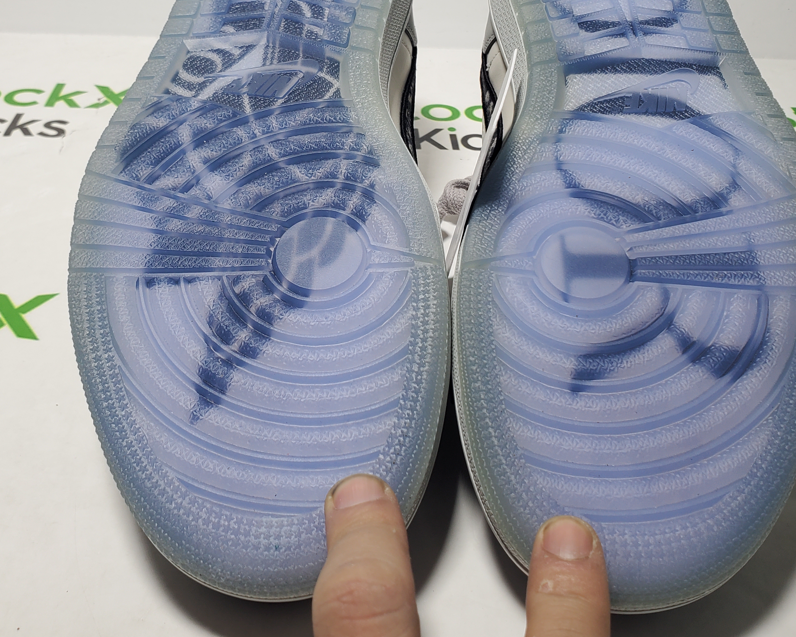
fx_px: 942
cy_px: 241
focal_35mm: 40
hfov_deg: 45.7
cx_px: 445
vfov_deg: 37.1
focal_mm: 4.3
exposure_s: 1/198
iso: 50
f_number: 2.4
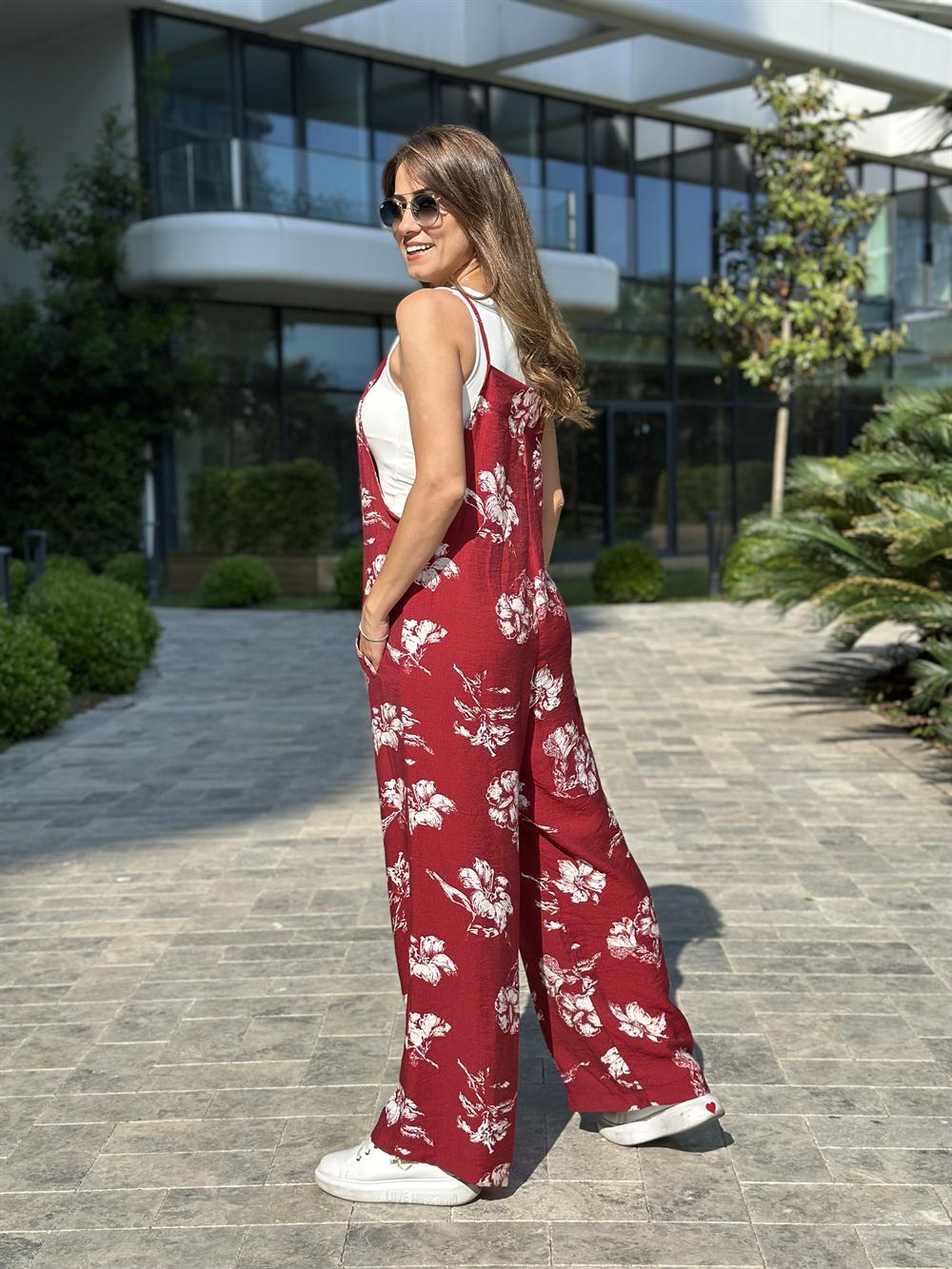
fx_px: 1760
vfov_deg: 39.7
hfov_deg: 30.3
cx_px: 476
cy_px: 634
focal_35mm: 48
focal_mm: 6.86
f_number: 1.78
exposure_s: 1/4184
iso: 100
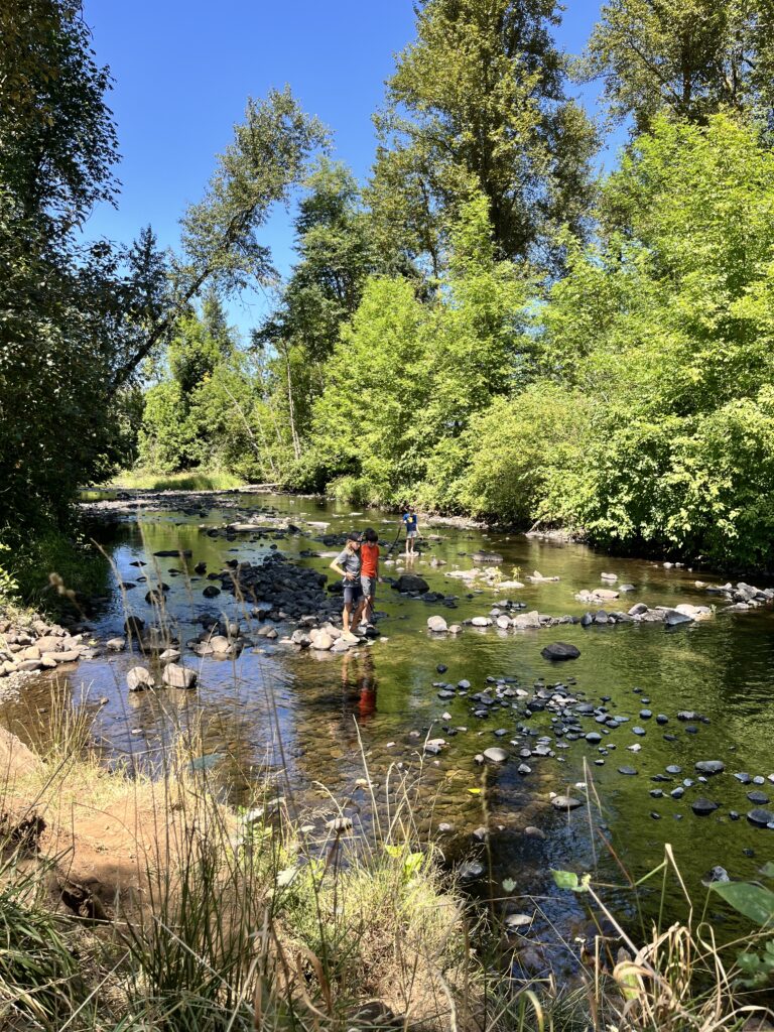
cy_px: 516
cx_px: 387
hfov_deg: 53.1
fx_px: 775
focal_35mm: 26
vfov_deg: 67.3
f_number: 1.6
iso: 50
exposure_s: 1/871
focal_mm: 5.1
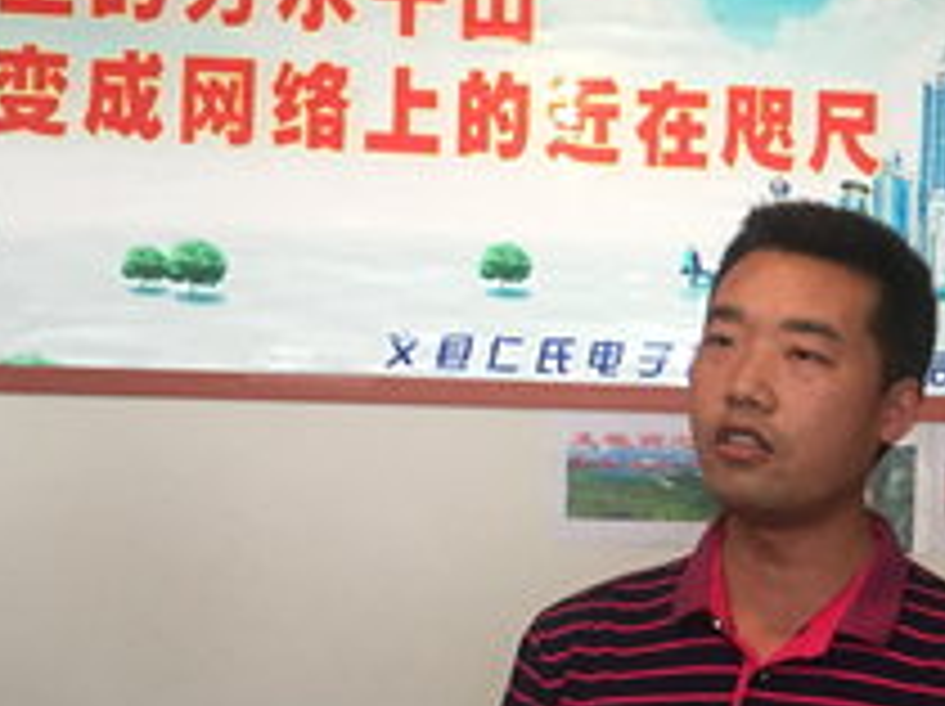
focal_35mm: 76
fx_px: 2072
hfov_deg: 24.2
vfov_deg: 19.3
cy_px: 495
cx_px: 1004
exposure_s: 1/33
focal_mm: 4.15
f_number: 2.2
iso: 160
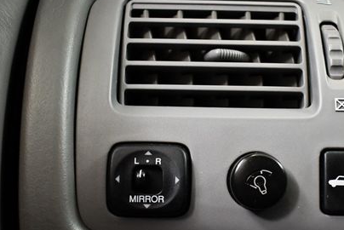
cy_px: 159
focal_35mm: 57
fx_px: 545
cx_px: 216
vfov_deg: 23.7
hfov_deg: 34.8
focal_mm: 18
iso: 3200
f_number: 3.5
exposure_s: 1/125
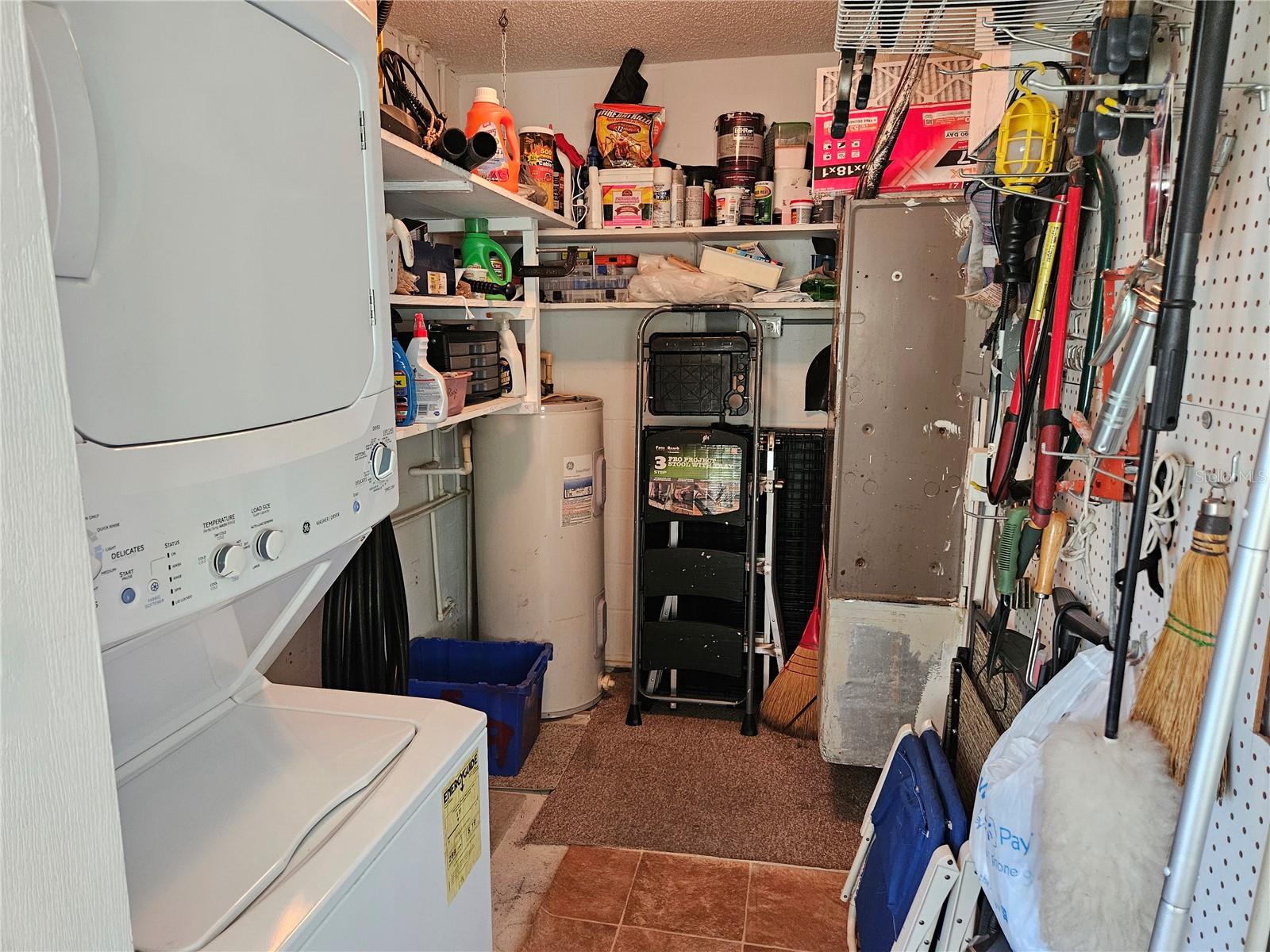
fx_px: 844
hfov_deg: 73.9
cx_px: 635
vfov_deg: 58.9
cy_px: 476
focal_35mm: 23
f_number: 1.8
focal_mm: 5.4
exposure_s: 1/120
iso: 800
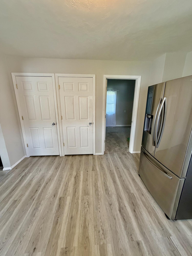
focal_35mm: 14
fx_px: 104
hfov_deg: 85.7
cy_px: 128
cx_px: 96
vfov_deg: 102.1
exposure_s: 1/60
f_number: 2.2
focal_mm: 2.22
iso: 320
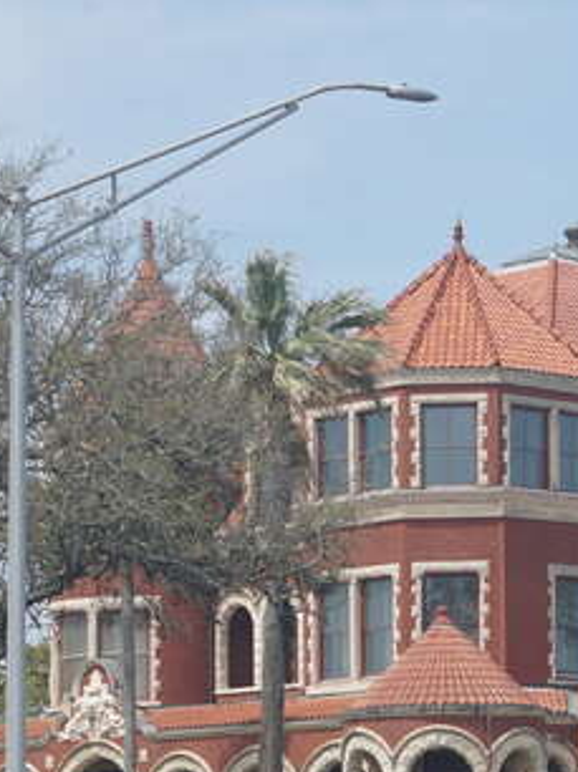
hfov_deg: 8.9
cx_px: 608
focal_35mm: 166
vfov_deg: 11.9
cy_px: 589
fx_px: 3701
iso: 100
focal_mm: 44
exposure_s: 1/200
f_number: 9
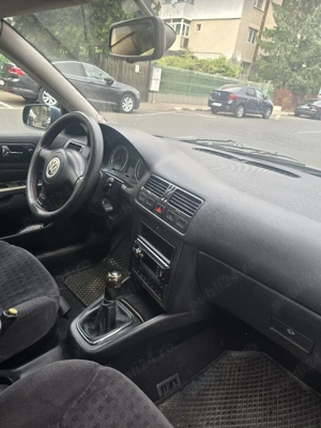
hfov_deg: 58.9
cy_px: 214
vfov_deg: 73.9
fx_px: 284
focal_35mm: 23
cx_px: 160
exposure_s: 1/182
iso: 80
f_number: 1.7
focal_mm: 6.3
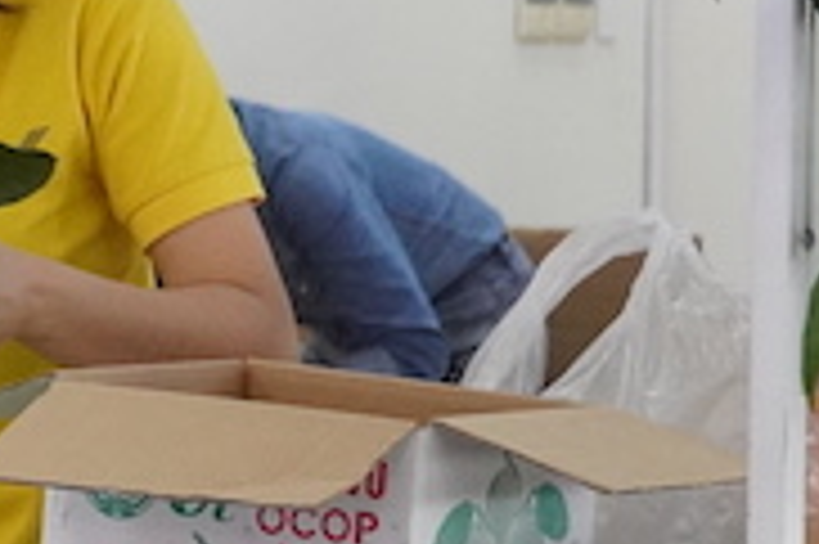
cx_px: -855
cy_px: 52
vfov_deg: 5.2
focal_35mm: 264
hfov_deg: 7.5
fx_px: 6000
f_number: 5
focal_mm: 40
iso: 4000
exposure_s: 1/250
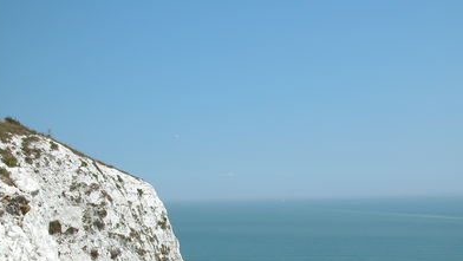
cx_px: 228
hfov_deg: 34.9
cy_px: 158
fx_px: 737
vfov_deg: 20.1
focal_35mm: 60
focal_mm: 13.7
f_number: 6.9
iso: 100
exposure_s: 1/440
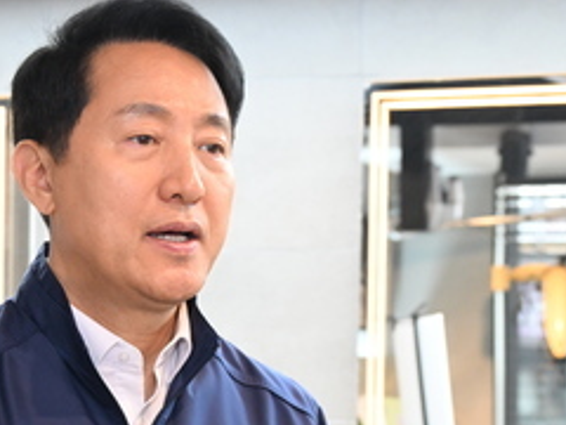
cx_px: 71
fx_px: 2305
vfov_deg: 10.4
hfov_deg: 13.9
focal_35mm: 141
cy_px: 417
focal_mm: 56
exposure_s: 1/100
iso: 2500
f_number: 5.6
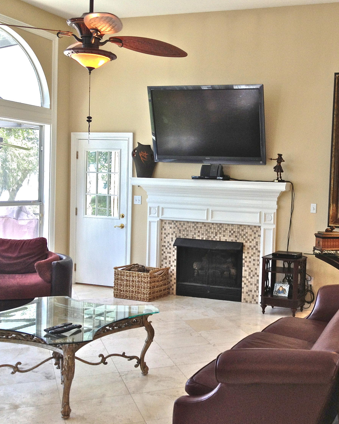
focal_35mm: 46
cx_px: 272
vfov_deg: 40.3
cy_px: 212
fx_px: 577
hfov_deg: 31.9
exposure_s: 1/60
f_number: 2.4
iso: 64
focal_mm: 4.28
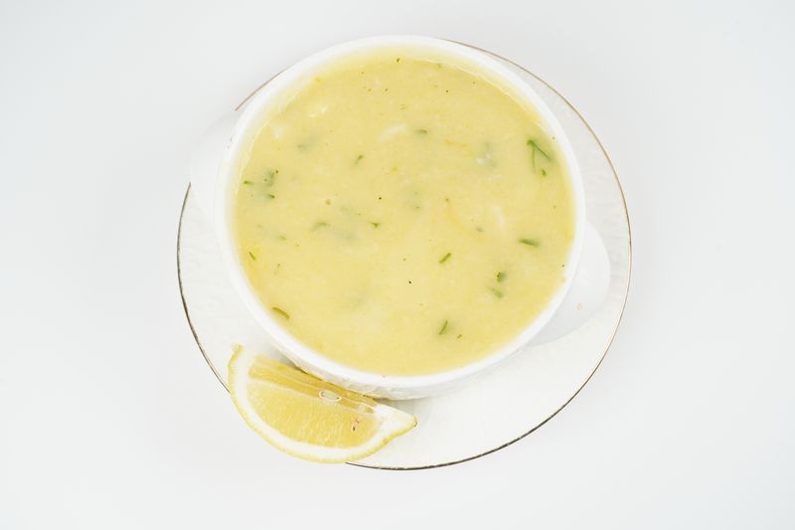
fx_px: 1126
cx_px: 398
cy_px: 265
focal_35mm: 51
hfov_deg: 38.9
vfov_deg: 26.5
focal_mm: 51
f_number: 11
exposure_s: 1/50
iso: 400
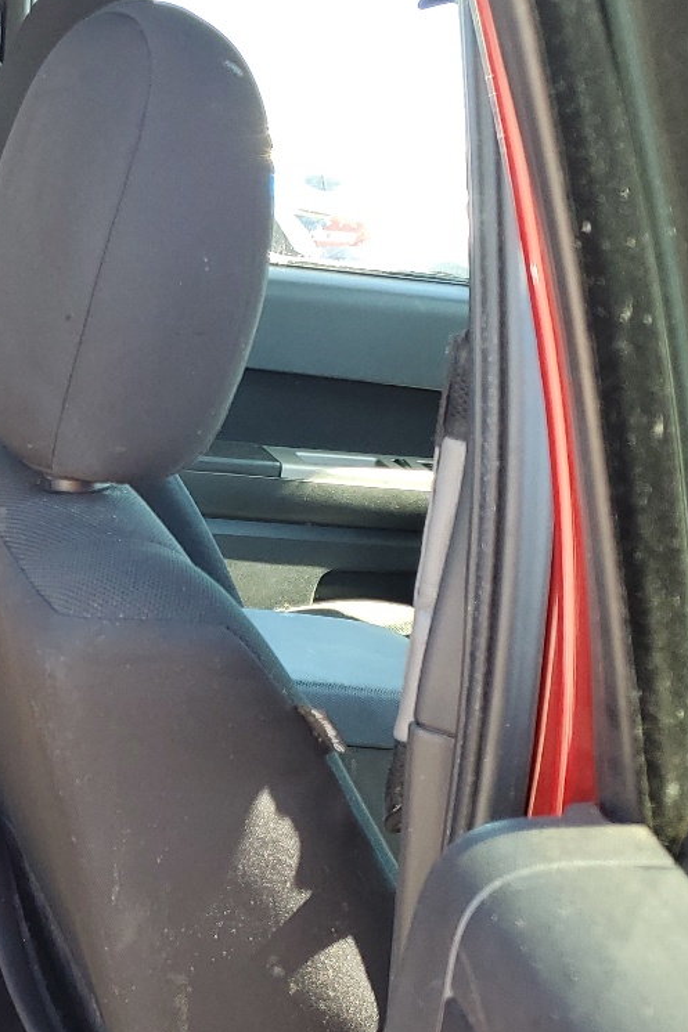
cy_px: 595
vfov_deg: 34.4
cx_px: -282
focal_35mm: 58
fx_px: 1663
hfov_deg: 20.6
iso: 53
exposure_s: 1/120
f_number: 1.5
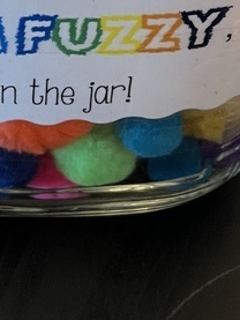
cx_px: 63
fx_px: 887
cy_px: -126
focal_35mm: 96
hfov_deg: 15.4
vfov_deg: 18.6
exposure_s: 1/60
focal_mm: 4.2
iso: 400
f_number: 1.6
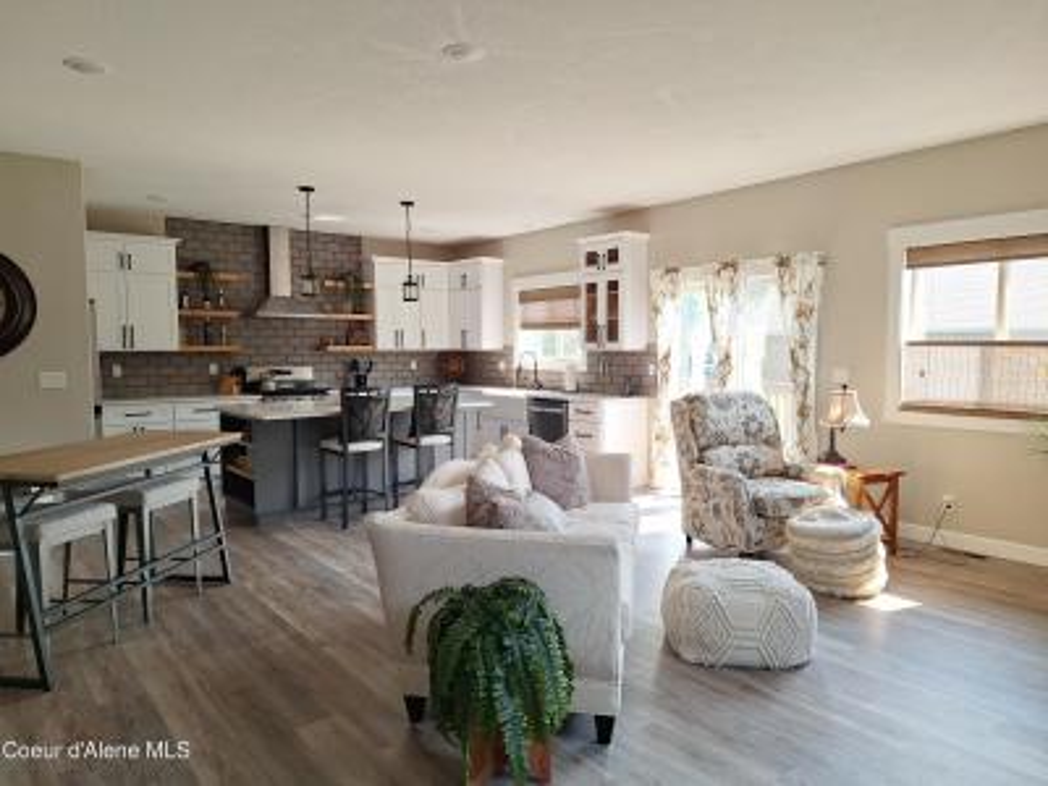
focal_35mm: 23
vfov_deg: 58.9
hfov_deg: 73.9
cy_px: 393
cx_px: 524
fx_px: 696
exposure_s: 1/137
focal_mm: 5.54
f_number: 1.8
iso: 25
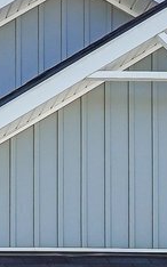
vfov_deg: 13.2
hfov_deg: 8.7
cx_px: -165
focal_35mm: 143
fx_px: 1043
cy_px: 481
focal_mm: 16
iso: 400
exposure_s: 1/640
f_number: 9
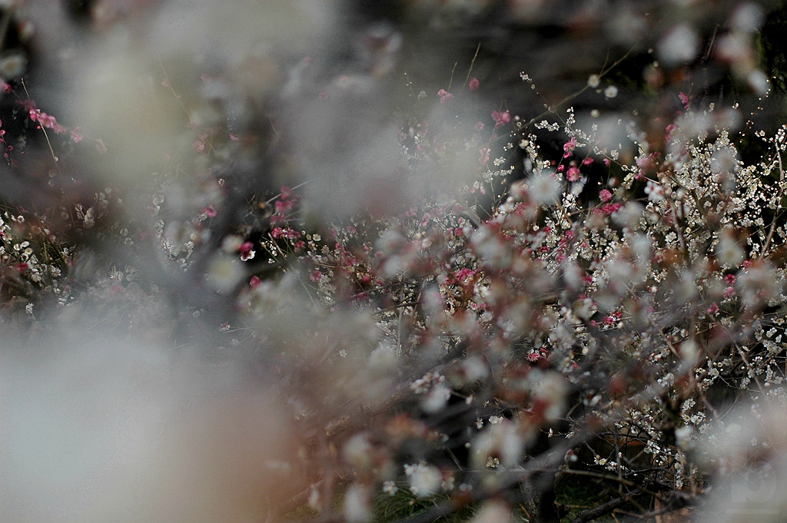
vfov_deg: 13.0
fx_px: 2294
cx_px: 394
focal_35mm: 105
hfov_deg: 19.5
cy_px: 262
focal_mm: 70
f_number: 4.5
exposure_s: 1/1000
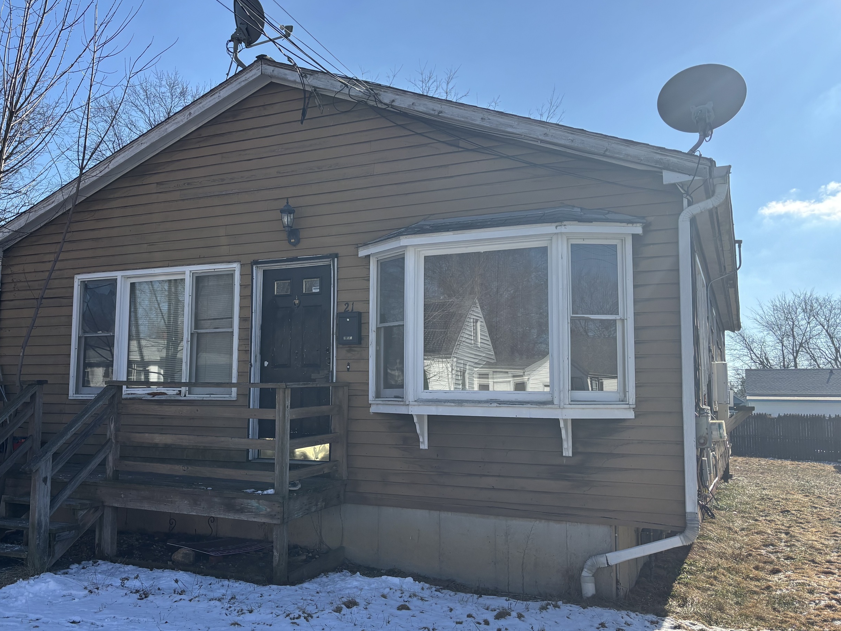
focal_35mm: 33
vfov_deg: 42.9
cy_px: 320
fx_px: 802
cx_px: 320
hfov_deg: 54.8
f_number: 1.6
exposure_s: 1/2933
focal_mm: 5.96
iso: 50
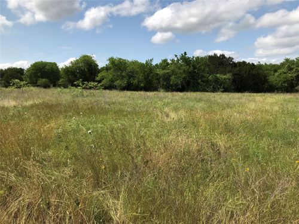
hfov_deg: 63.4
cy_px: 112
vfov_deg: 49.7
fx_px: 242
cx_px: 150
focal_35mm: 28
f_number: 1.8
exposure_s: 1/3096
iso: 20
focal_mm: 3.99
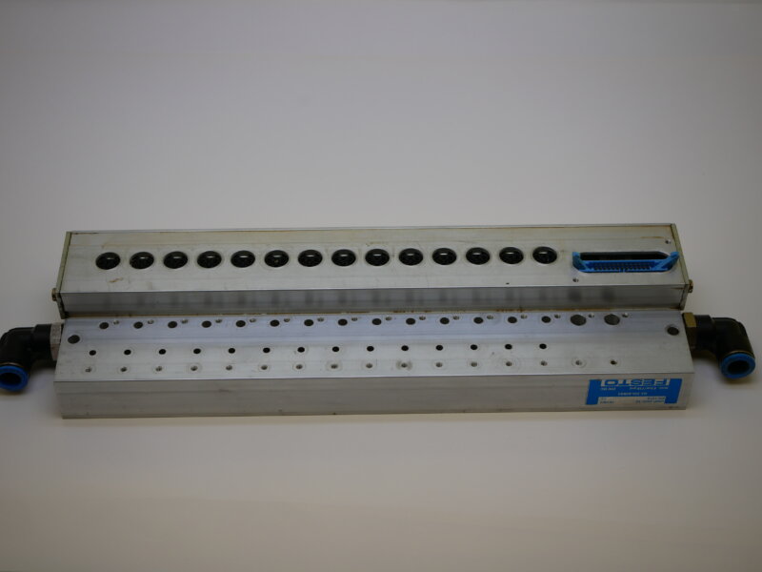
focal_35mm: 60
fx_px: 1321
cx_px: 381
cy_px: 286
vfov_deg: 24.4
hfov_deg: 32.2
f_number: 4
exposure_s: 1/200
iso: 200
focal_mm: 30
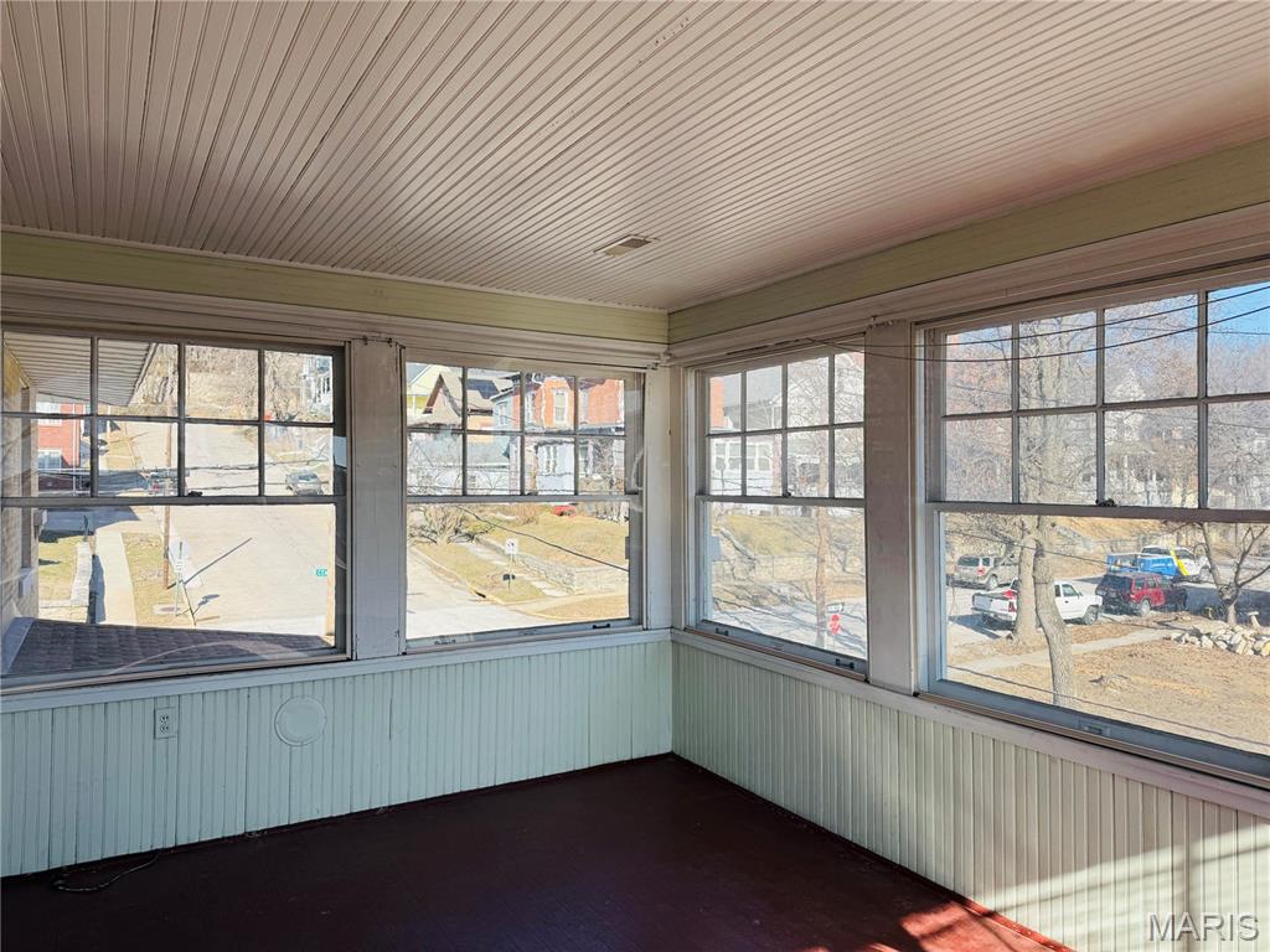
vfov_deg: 56.8
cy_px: 476
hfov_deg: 71.6
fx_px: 881
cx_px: 635
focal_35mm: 24
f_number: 1.78
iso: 80
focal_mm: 6.76
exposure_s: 1/1980
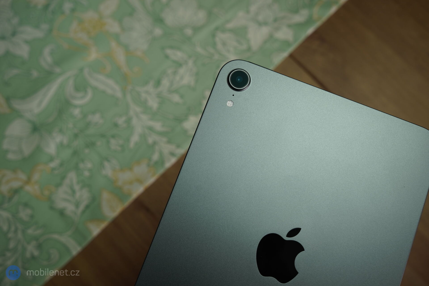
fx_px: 477
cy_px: 143
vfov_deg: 33.4
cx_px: 214
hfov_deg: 48.5
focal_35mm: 40
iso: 400
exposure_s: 1/160
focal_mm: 40
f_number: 6.3
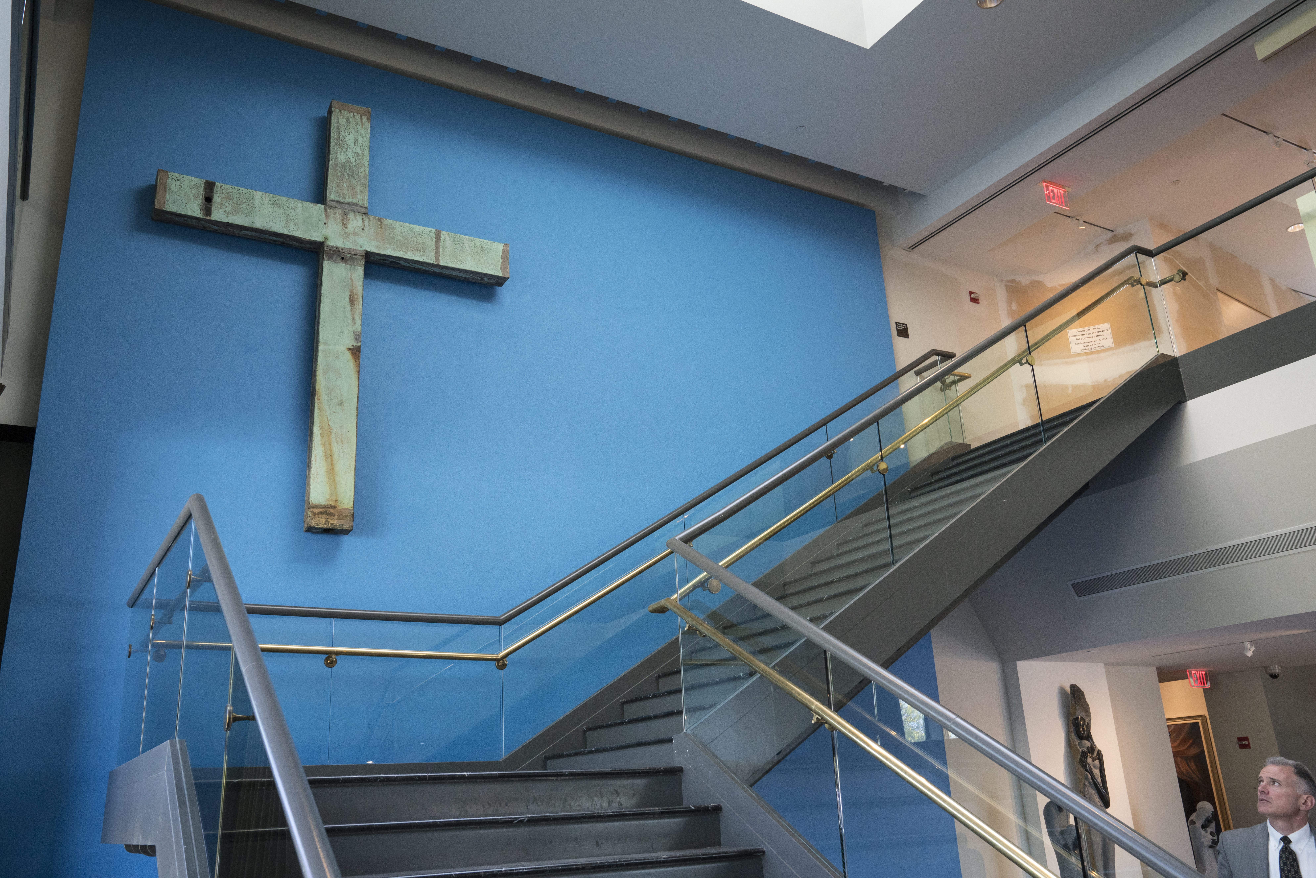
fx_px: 1097
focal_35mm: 30
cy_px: 439
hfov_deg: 61.9
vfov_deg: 43.6
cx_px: 658
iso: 2000
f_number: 6.3
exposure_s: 1/80
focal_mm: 30
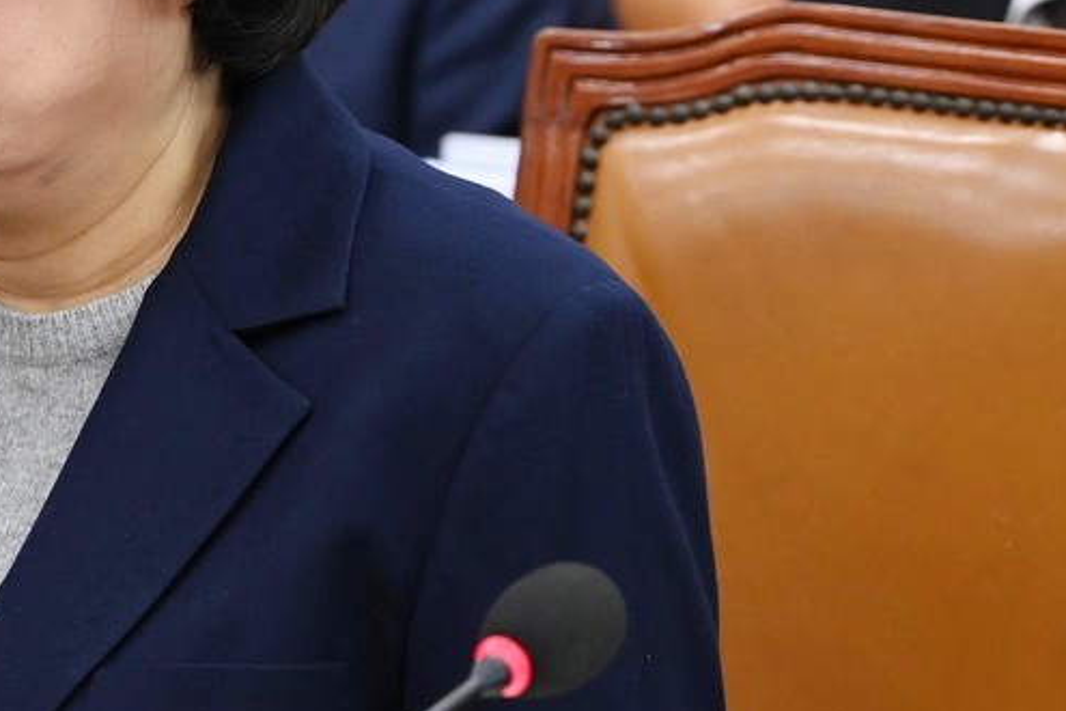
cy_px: 264
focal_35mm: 328
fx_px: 9712
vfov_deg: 4.2
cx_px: -142
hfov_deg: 6.3
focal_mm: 116
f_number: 5.6
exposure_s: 1/250
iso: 3200
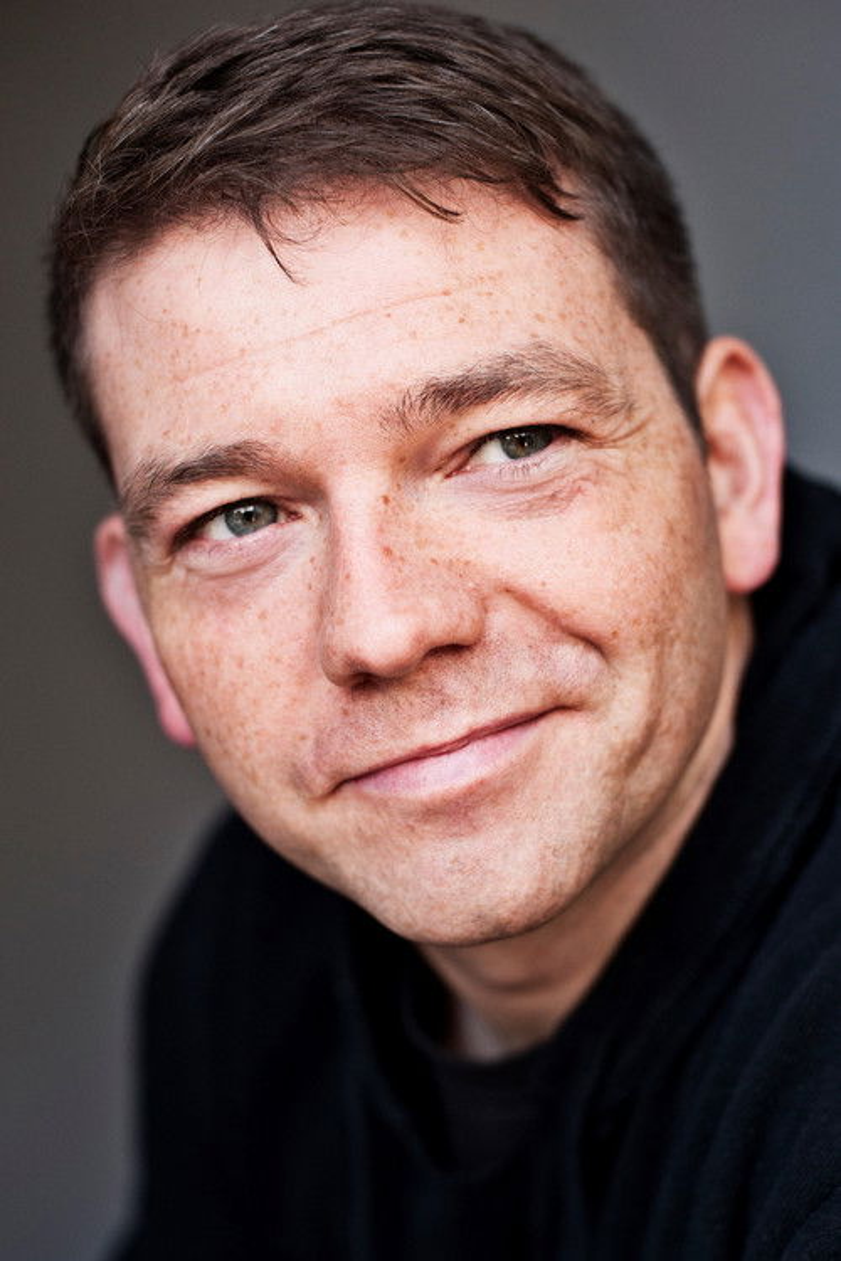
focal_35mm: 50
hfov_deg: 27.0
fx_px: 1752
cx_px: 420
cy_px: 630
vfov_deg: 39.6
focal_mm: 50
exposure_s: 1/320
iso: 800
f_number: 3.2
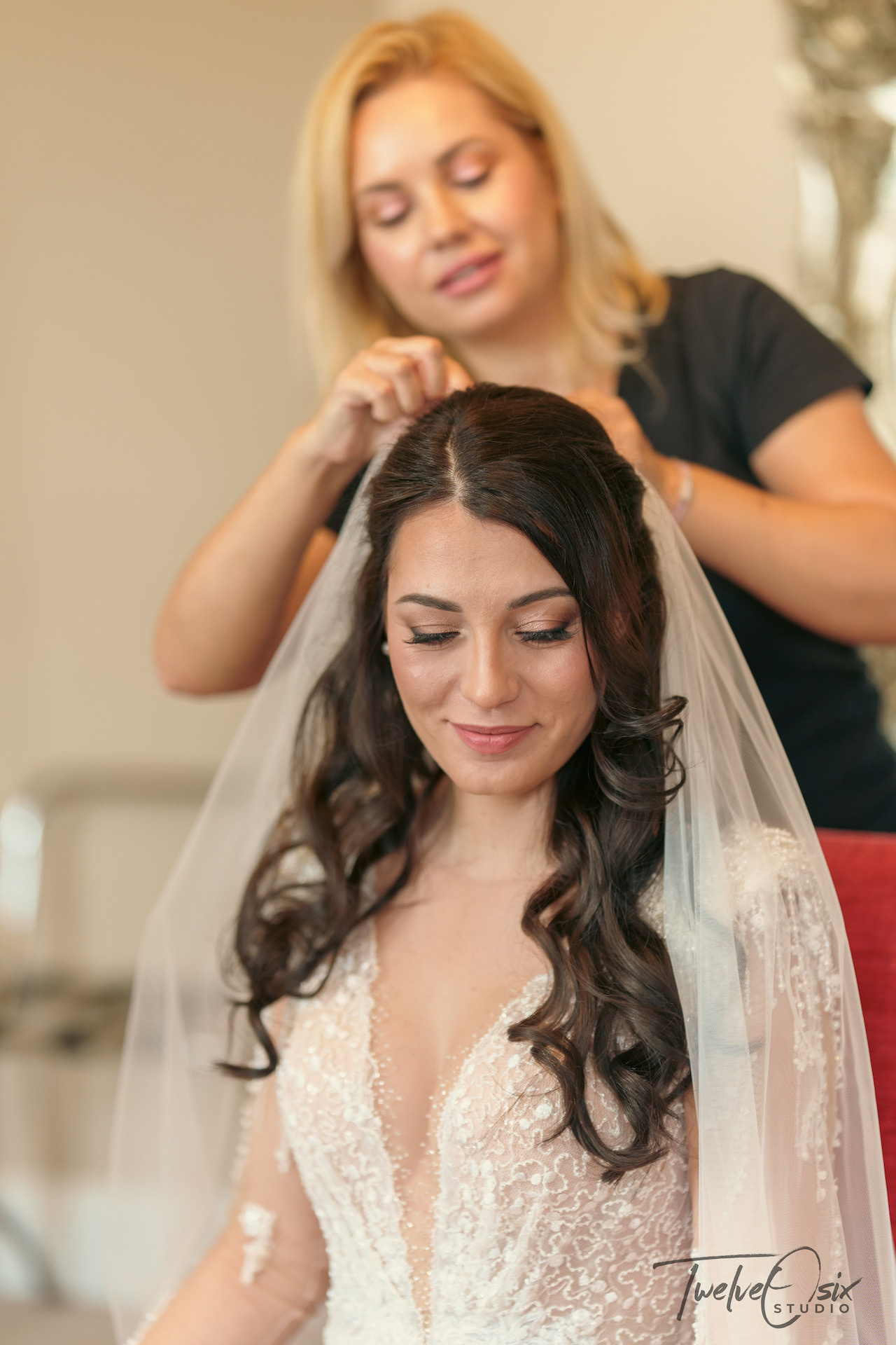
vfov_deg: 23.9
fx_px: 3173
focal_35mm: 85
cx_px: 448
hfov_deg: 16.1
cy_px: 672
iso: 400
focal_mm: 85
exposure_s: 1/250
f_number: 1.4
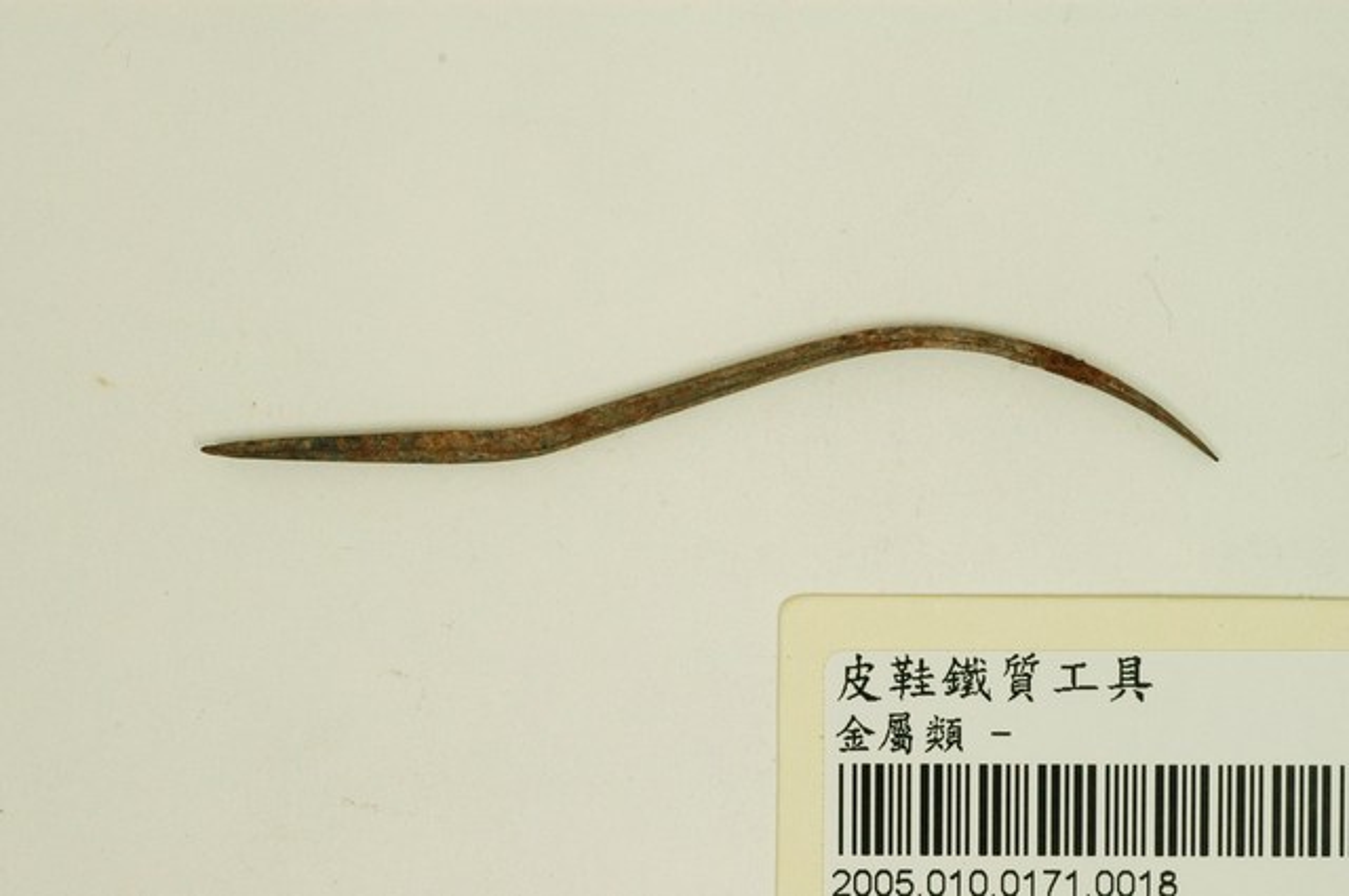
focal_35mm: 90
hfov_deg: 22.6
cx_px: 674
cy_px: 448
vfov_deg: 15.1
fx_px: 3368
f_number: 8
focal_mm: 60
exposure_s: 1/30
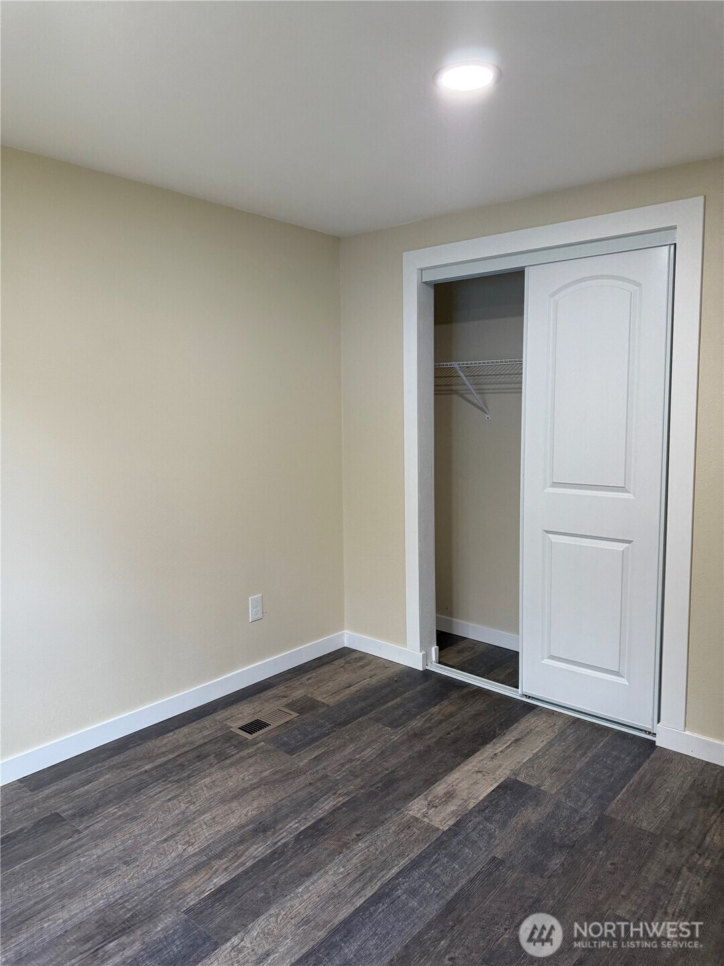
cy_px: 483
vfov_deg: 71.6
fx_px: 669
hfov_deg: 56.8
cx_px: 362
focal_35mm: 24
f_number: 1.78
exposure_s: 1/120
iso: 200
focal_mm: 6.76
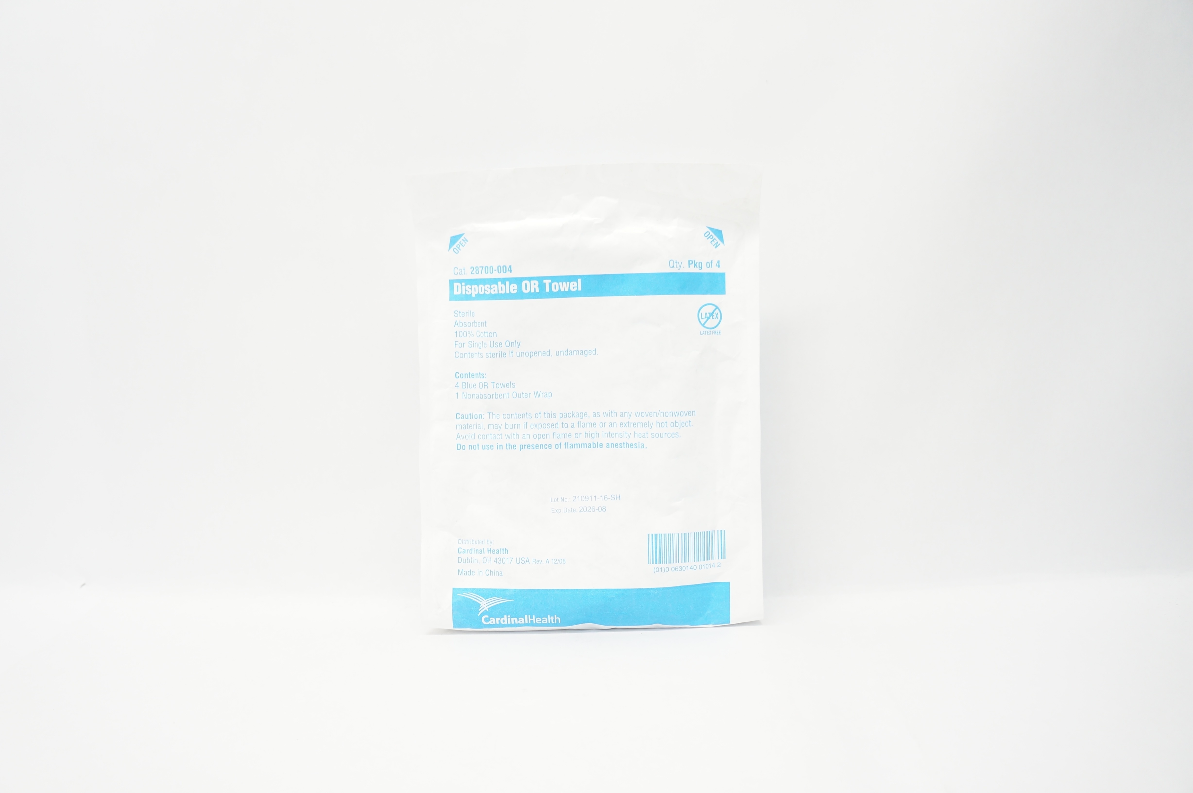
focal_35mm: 27
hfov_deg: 67.4
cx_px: 596
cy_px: 396
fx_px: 894
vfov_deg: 47.8
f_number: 4
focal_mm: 18
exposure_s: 1/80
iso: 400
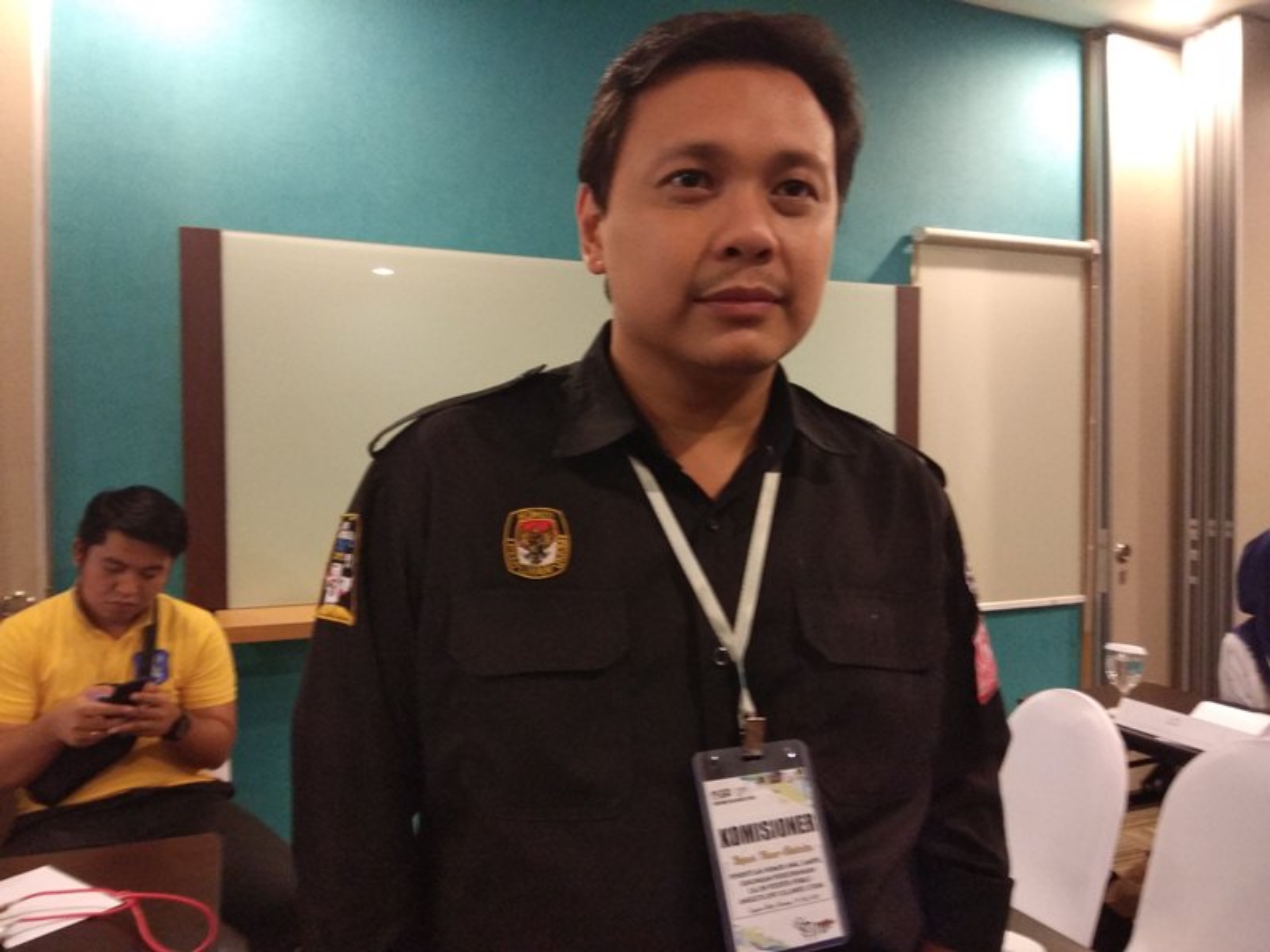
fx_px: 770
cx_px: 635
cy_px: 476
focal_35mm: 21
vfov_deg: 63.4
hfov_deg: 79.0
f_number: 2
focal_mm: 3.57
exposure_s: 1/14
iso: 800
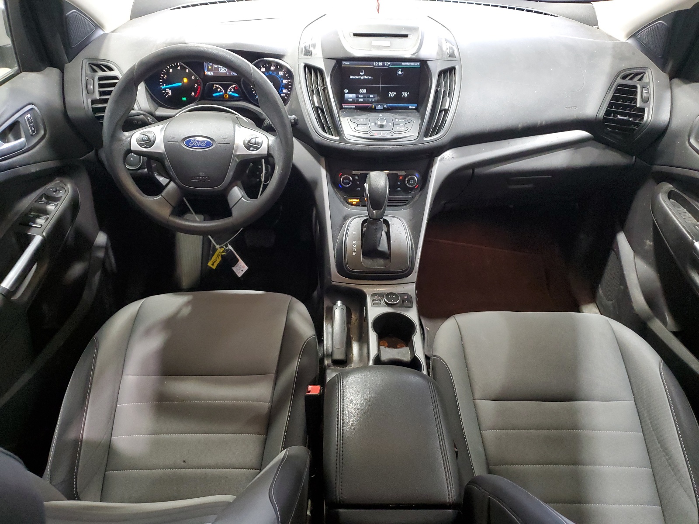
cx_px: 350
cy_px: 262
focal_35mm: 26
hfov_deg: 67.3
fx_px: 525
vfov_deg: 53.1
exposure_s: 1/60.2
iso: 322
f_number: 1.5
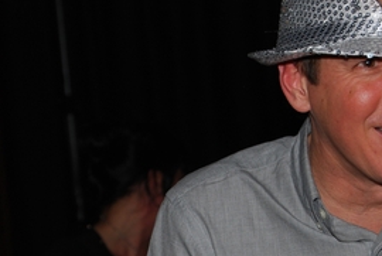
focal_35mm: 183
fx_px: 1946
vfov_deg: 7.5
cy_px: 243
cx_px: 139
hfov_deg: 11.2
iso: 200
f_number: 5.6
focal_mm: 55
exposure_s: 1/60
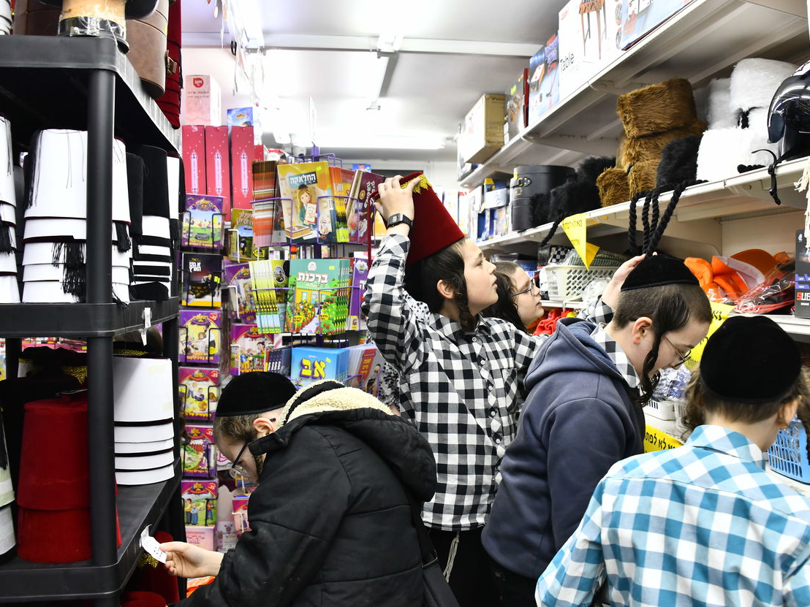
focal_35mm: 34
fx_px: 796
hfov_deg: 53.7
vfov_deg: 41.8
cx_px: 466
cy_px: 291
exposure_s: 1/160
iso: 800
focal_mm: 28
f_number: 5.6
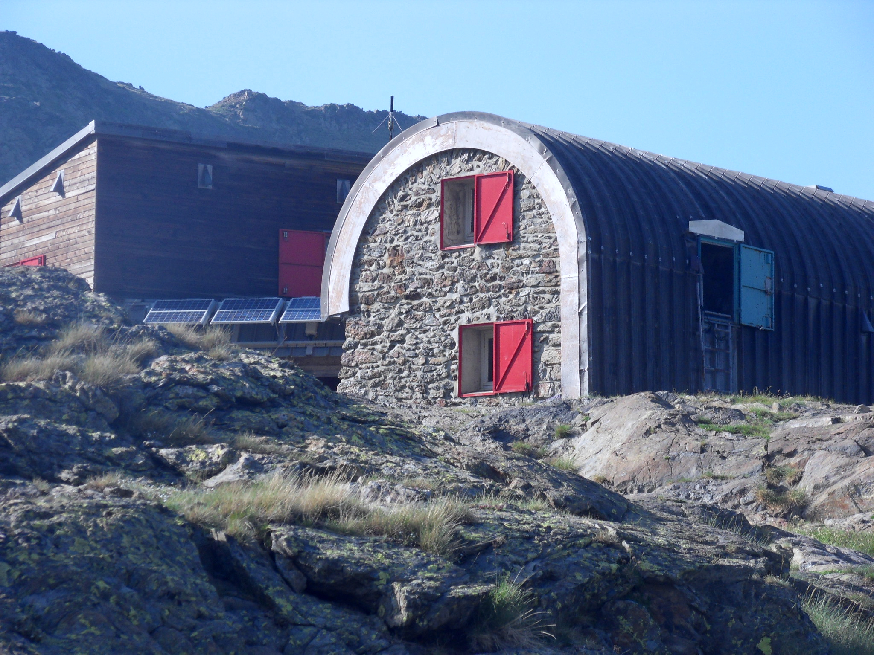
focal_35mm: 150
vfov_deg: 9.9
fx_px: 3787
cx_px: 437
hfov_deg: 13.2
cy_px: 328
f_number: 5.8
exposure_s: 1/250
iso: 80
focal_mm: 26.3
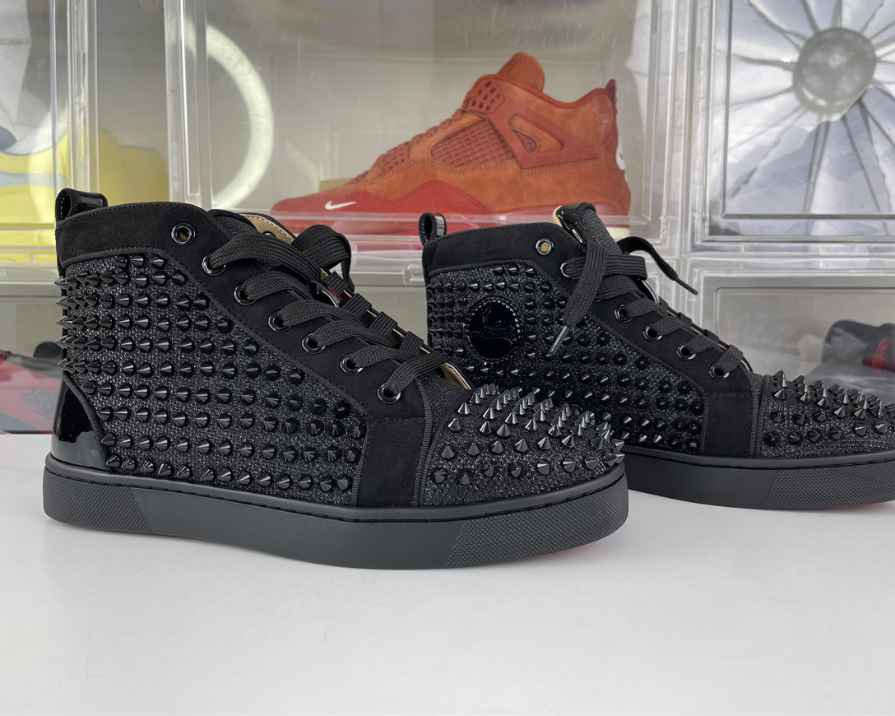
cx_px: 466
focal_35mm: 28
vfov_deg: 51.5
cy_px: 346
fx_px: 742
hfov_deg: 62.2
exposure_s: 1/104
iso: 32
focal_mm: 4.2
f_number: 1.6
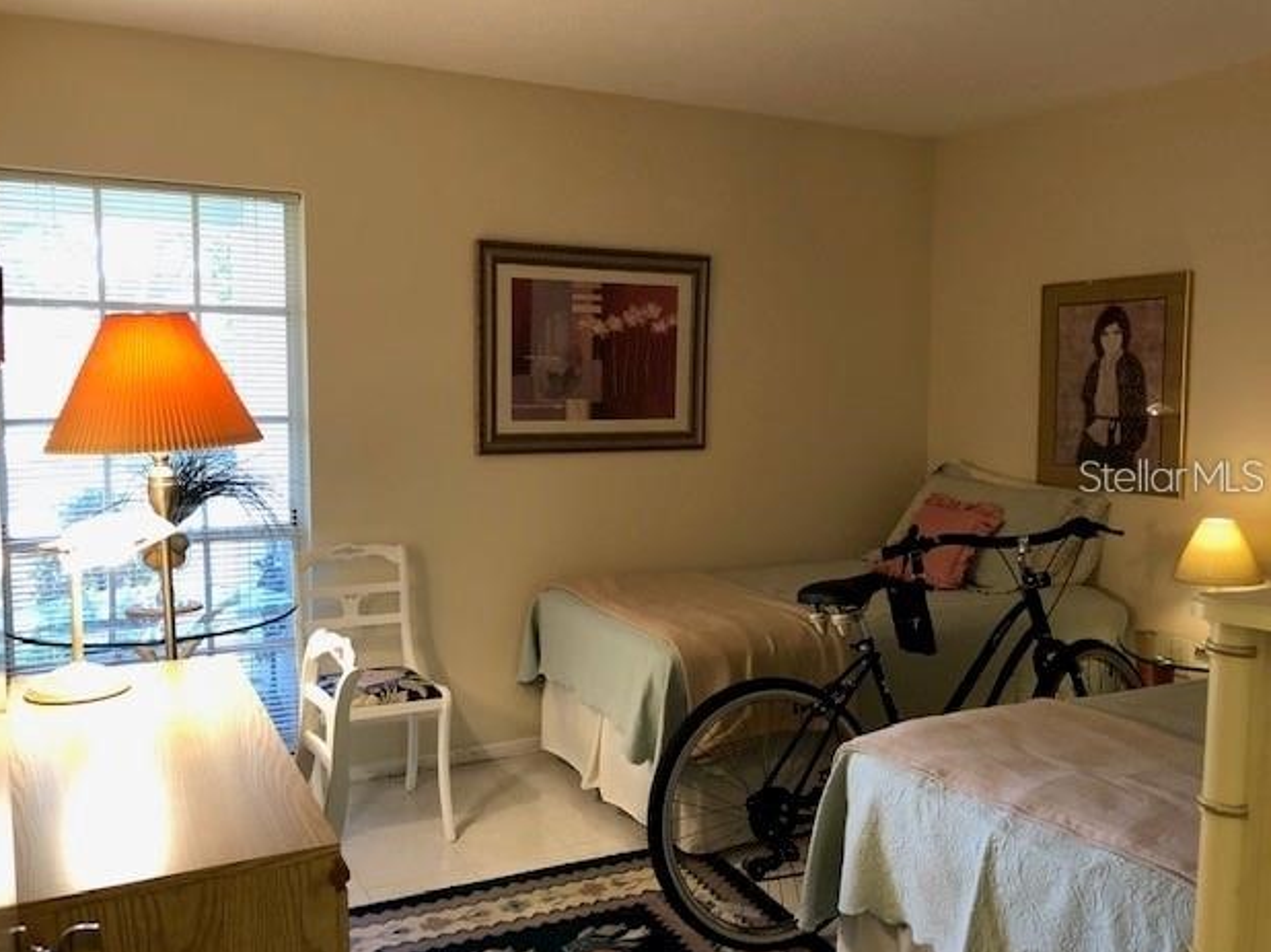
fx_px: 1064
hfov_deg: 61.7
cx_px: 615
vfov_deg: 48.2
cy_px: 475
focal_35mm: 29
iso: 40
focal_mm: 4
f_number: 1.8
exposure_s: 1/17
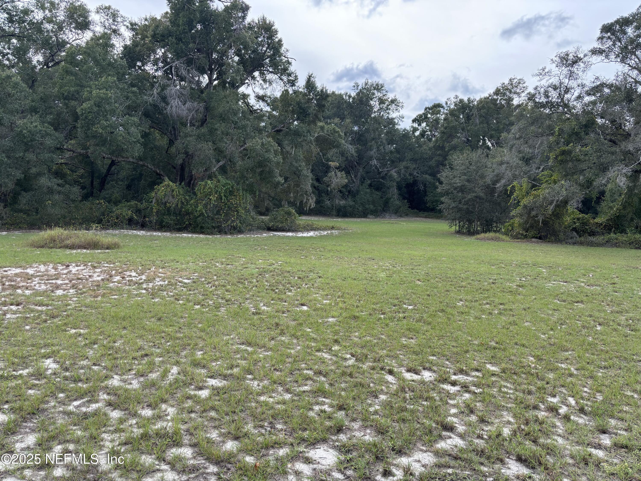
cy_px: 240
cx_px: 320
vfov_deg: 53.1
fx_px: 481
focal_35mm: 26
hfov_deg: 67.3
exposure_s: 1/747
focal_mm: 5.96
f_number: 1.6
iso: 50
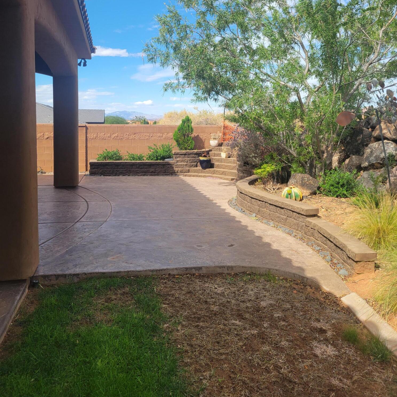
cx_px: 200
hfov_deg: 52.5
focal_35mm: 31
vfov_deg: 52.1
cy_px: 154
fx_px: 402
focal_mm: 5.4
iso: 40
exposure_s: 1/1465
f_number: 1.8
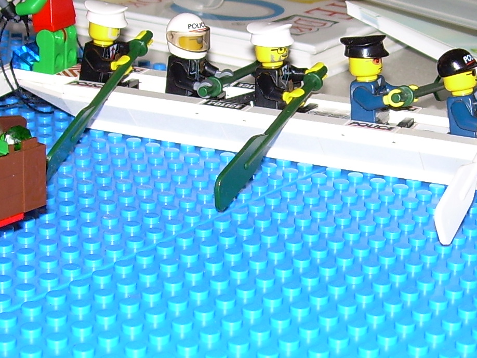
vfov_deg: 15.7
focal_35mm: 94
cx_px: 353
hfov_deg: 20.7
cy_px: 139
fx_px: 1296
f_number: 2.8
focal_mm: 6.3
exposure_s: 1/60
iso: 50
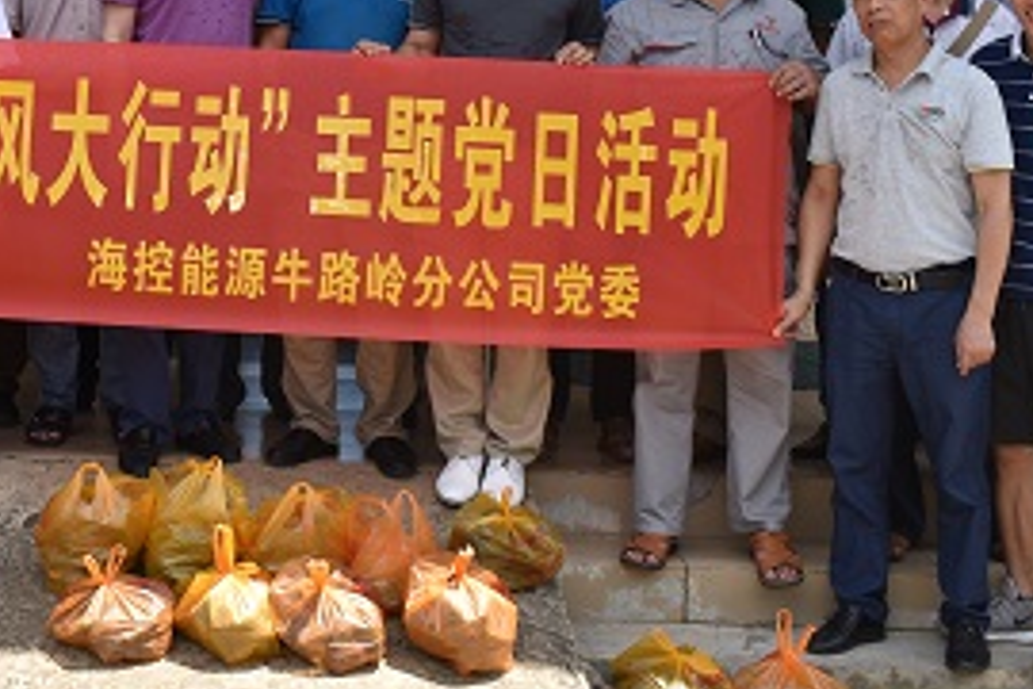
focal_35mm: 80
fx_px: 2295
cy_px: 4
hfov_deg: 24.8
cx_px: 149
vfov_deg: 16.7
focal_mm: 24
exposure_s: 1/200
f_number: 6.3
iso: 100
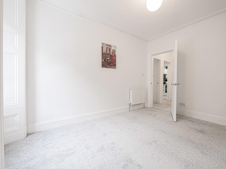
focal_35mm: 14
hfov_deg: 102.1
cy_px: 84
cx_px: 113
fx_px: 91
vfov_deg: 85.7
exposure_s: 1/60
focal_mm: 7
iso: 800
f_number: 4
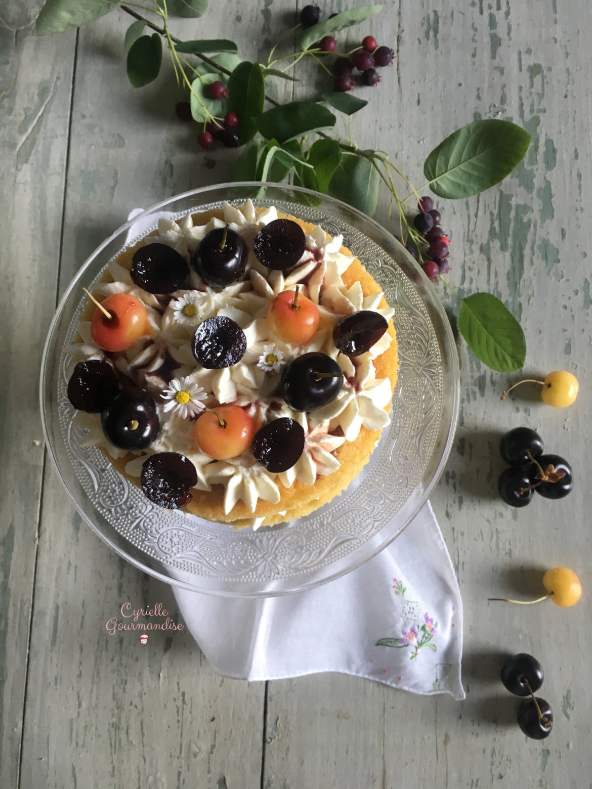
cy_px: 394
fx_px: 661
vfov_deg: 61.7
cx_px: 296
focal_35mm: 29
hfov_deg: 48.2
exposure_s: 1/33
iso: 80
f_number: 2.2
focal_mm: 4.15
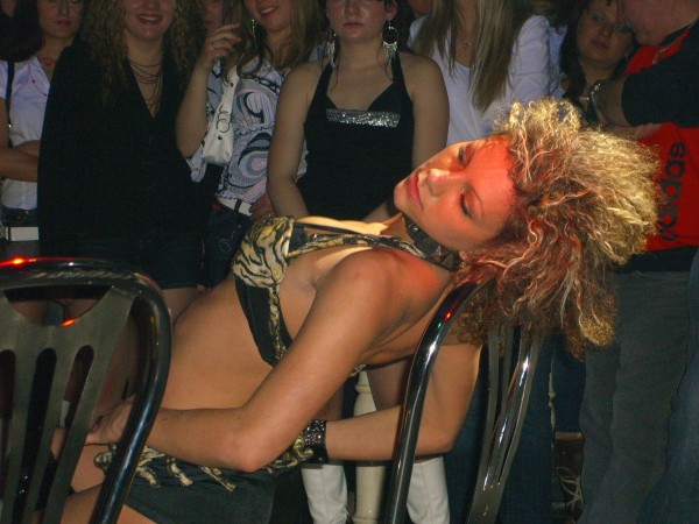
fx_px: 2302
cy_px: 262
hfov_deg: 17.3
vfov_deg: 13.0
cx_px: 350
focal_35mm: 114
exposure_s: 1/60
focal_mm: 23.7
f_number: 5.1
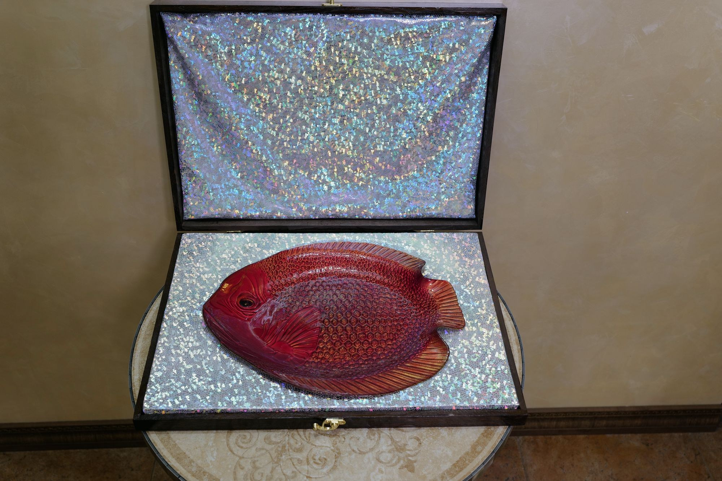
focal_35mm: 35
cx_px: 361
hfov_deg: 54.4
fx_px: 702
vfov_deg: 37.8
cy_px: 240
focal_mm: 35
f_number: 5.6
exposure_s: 1/10
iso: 400
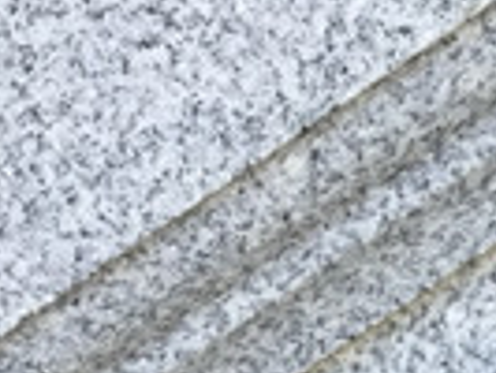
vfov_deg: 6.7
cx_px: 1100
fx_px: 2997
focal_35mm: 209
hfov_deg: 8.8
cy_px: 983
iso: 25
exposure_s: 1/100
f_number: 2.4
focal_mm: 3.3
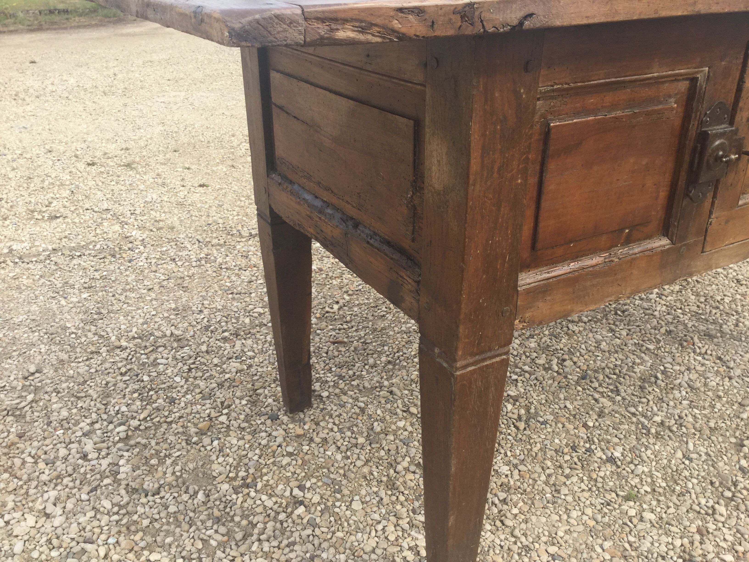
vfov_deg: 45.4
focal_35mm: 31
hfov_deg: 58.4
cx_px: 374
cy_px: 281
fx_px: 671
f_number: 2.4
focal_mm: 3.3
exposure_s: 1/485
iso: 25
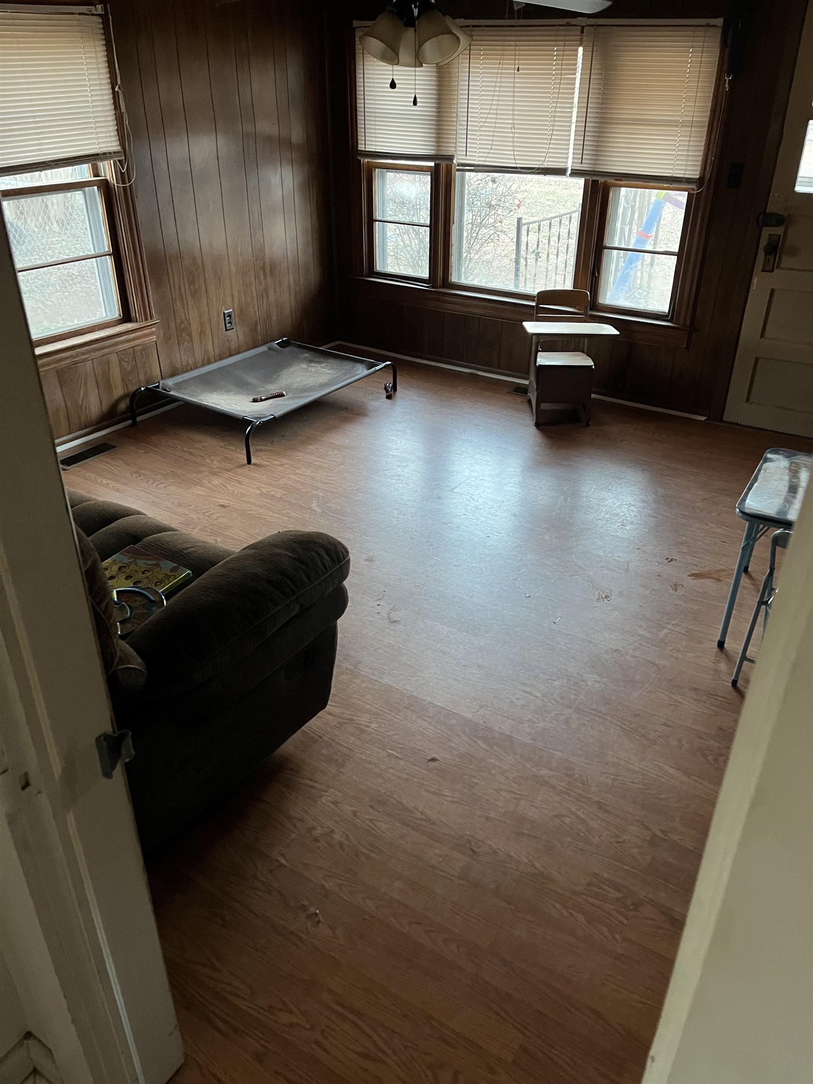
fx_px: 814
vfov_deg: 67.3
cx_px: 406
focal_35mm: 26
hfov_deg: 53.1
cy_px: 542
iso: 400
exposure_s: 1/40
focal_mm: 5.1
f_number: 1.6
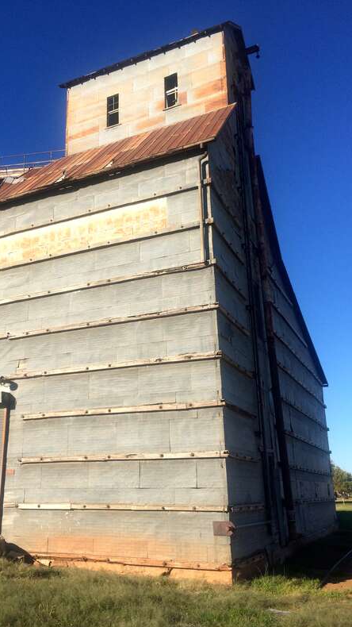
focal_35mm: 32
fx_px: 531
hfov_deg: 36.3
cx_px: 121
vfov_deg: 61.0
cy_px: 317
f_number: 2.2
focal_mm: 4.15
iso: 32
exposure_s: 1/2283
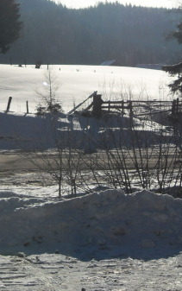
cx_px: 55
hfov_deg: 14.8
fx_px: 697
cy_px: 39
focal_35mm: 88
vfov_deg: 23.0
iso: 80
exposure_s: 1/750
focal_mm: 6.3
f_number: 8.2
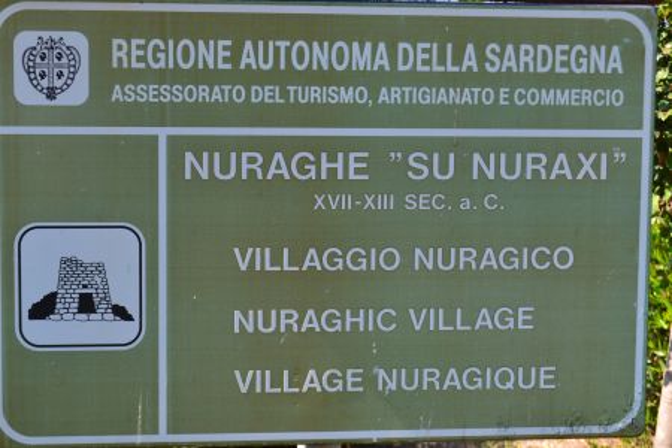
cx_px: 336
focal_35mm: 78
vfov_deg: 17.5
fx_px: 1456
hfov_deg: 26.0
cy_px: 224
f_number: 10
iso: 400
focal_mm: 52
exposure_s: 1/250
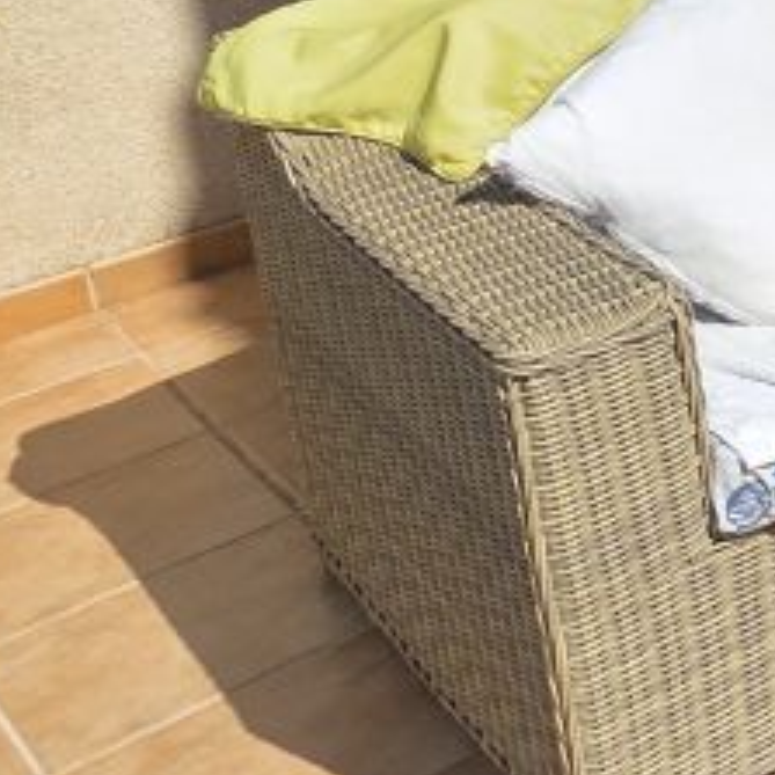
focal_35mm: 66
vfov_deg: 23.2
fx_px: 1672
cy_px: -226
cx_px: 1790
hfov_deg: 15.7
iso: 40
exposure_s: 1/2752
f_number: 1.9
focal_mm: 2.2
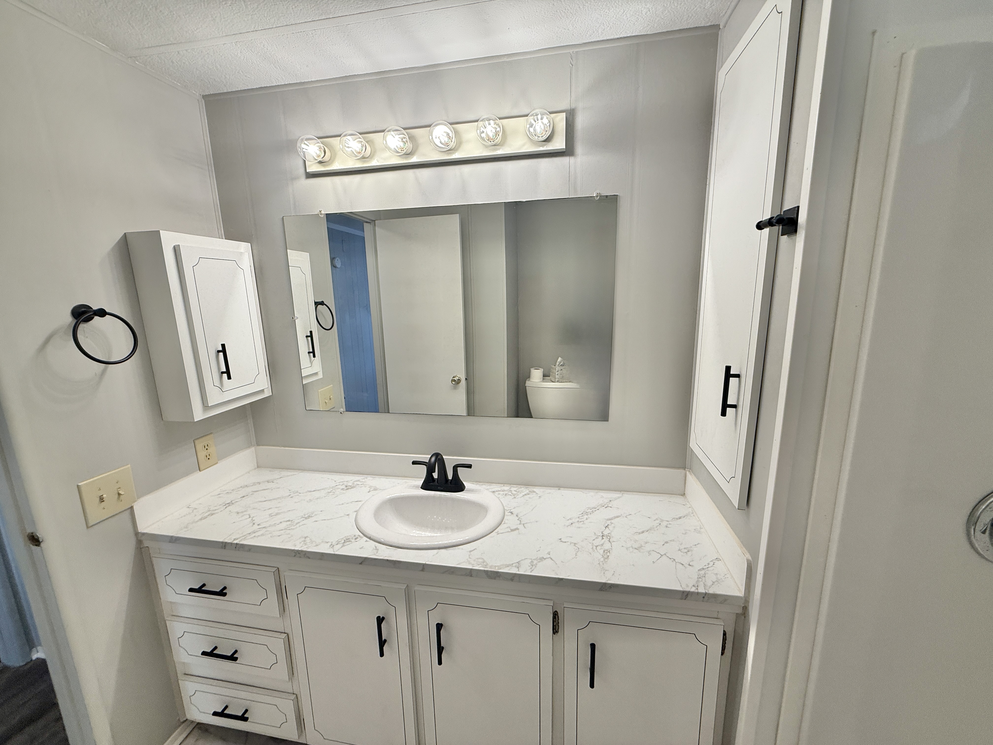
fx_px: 402
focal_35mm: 14
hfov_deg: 102.1
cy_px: 372
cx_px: 496
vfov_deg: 85.7
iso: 100
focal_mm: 2.22
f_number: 2.2
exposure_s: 1/120
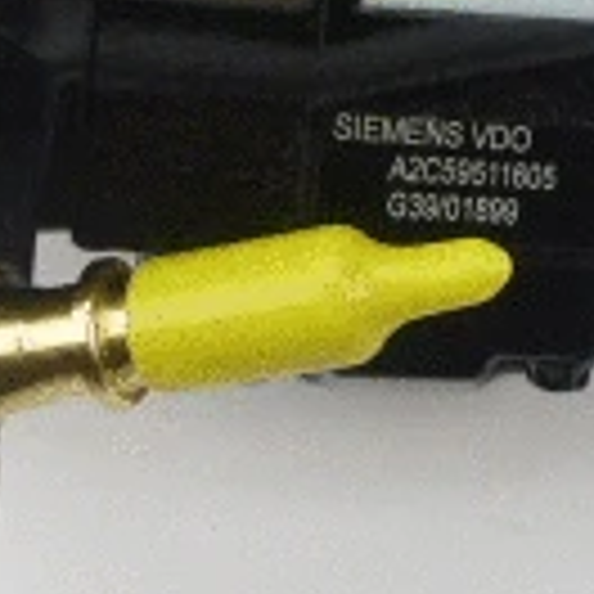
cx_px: 468
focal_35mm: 103
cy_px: -194
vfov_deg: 16.0
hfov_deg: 16.8
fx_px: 2000
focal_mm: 4.3
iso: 100
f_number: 3.3
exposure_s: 1/60
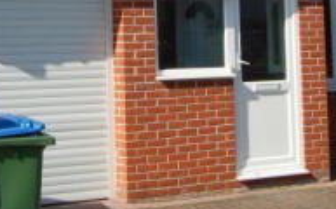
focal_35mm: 104
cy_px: -68
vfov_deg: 12.1
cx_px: 141
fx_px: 951
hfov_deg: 20.0
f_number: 9
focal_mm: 20
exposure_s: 1/320
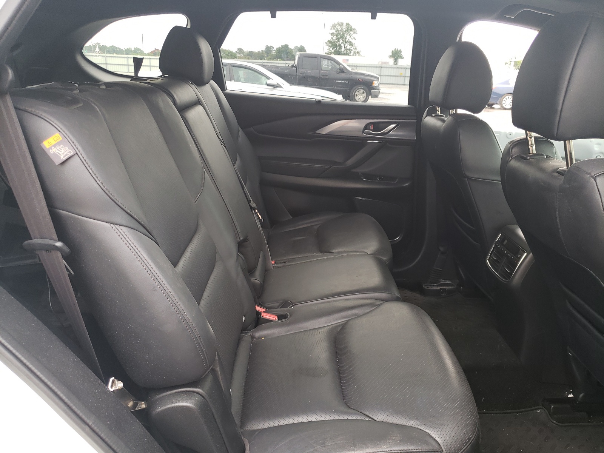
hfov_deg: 67.3
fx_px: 454
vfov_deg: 53.1
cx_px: 302
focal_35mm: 26
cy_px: 226
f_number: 1.5
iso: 72
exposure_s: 1/60.2
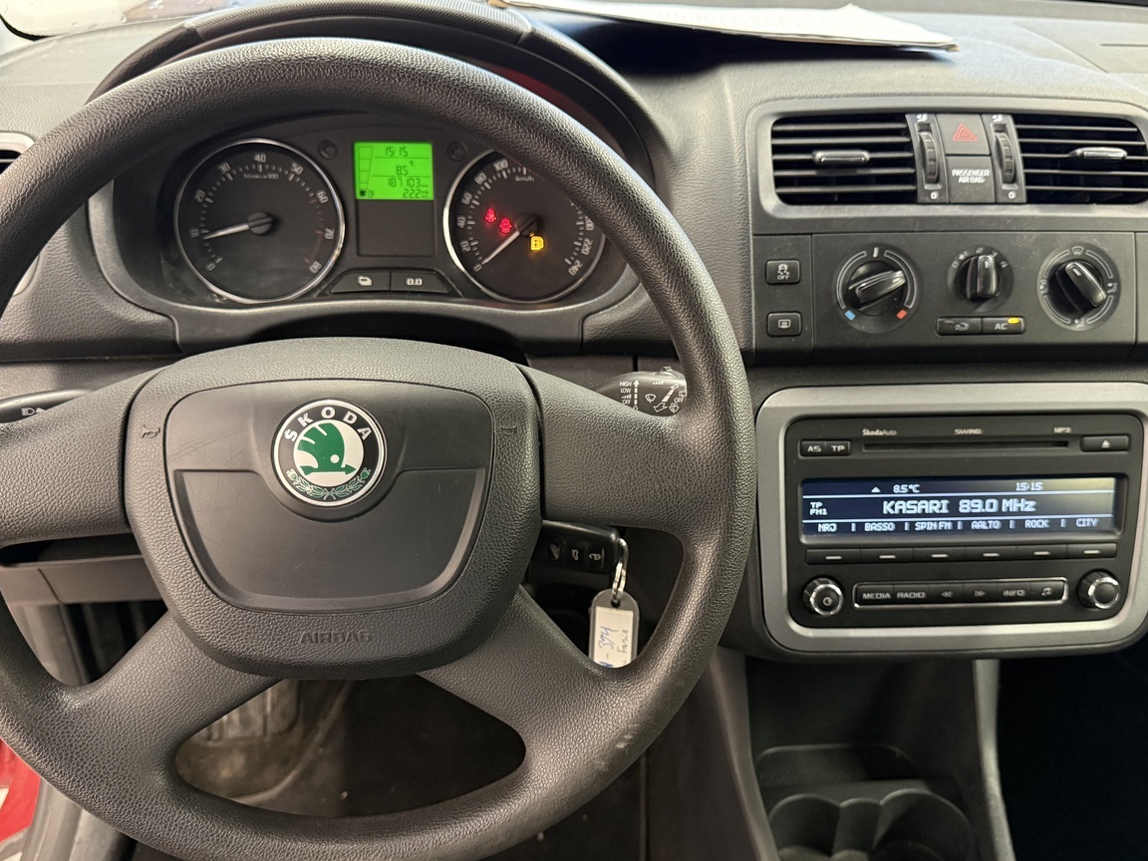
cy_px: 443
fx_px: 995
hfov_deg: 60.0
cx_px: 589
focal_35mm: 30
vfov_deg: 46.8
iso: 640
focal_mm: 6.76
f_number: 1.78
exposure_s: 1/33
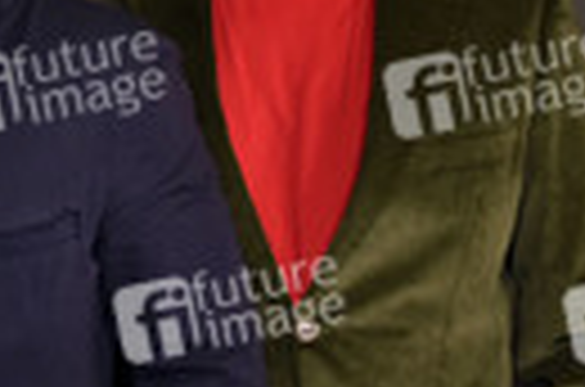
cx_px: -340
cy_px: 198
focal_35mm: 167
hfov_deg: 11.7
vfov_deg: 8.2
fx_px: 2707
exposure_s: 1/250
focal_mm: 48
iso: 2000
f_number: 7.1
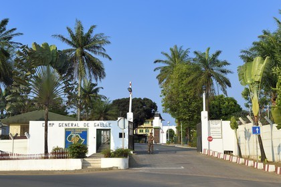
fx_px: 453
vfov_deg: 23.4
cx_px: 140
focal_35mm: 58
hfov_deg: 34.5
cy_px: 94
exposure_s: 1/250
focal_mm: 58
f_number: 13
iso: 200
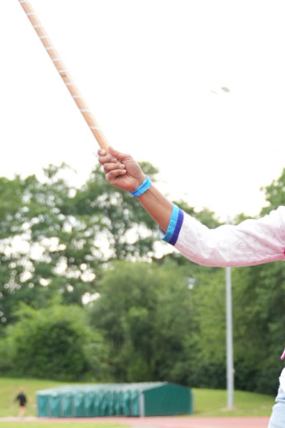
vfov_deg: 18.8
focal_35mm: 108
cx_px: 365
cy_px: 305
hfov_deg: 12.3
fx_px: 1281
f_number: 2.8
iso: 250
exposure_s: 1/640
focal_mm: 35.3
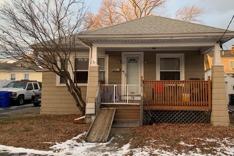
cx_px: 126
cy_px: 73
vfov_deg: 41.1
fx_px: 208
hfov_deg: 58.7
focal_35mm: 32
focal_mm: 4.25
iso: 32
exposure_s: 1/122
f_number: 1.8
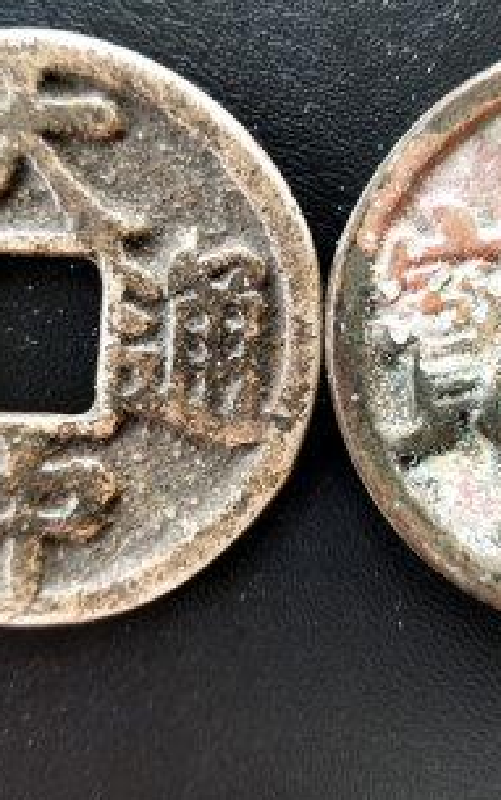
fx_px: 1113
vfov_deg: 39.5
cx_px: 291
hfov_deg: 25.3
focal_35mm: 51
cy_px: 350
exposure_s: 1/100
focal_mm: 3.95
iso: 93
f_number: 1.8
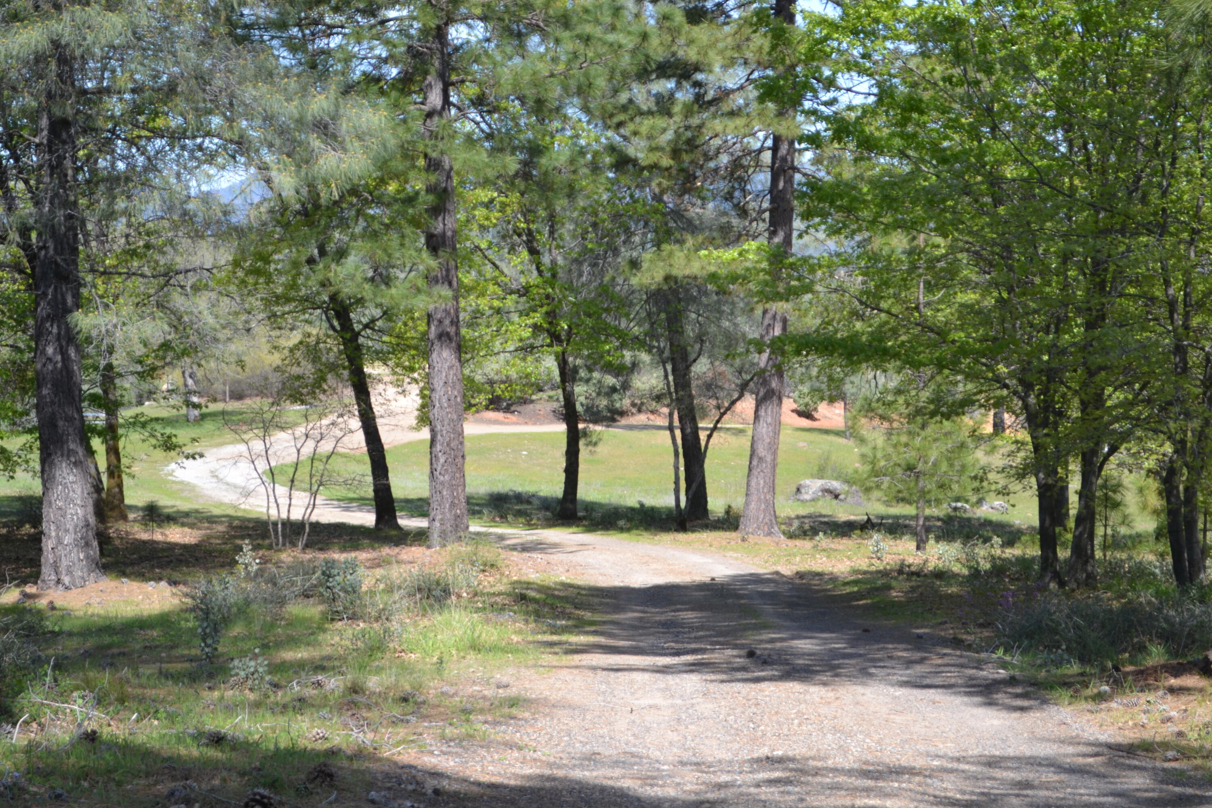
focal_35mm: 75
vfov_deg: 18.2
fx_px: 2525
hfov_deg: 27.0
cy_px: 404
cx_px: 606
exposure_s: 1/125
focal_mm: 50
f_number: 5.6
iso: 100
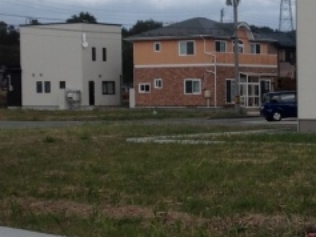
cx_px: 264
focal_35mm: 118
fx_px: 1078
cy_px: 100
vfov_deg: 12.6
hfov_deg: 16.5
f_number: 2.4
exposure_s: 1/2016
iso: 50
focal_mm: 4.3
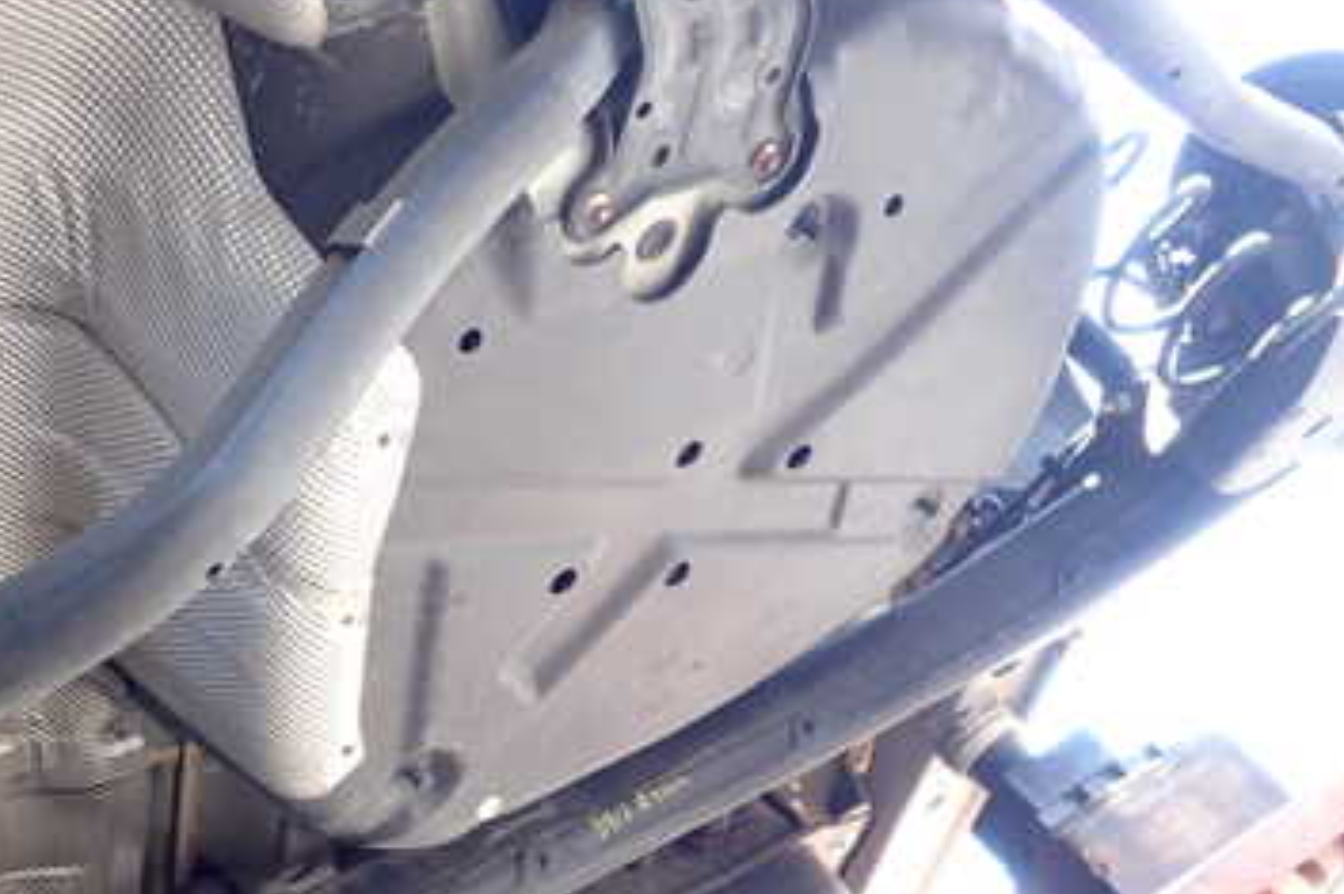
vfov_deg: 25.4
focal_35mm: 53
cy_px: 563
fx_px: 1978
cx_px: 556
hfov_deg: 37.4
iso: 100
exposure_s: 1/60
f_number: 2.3
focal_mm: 5.4
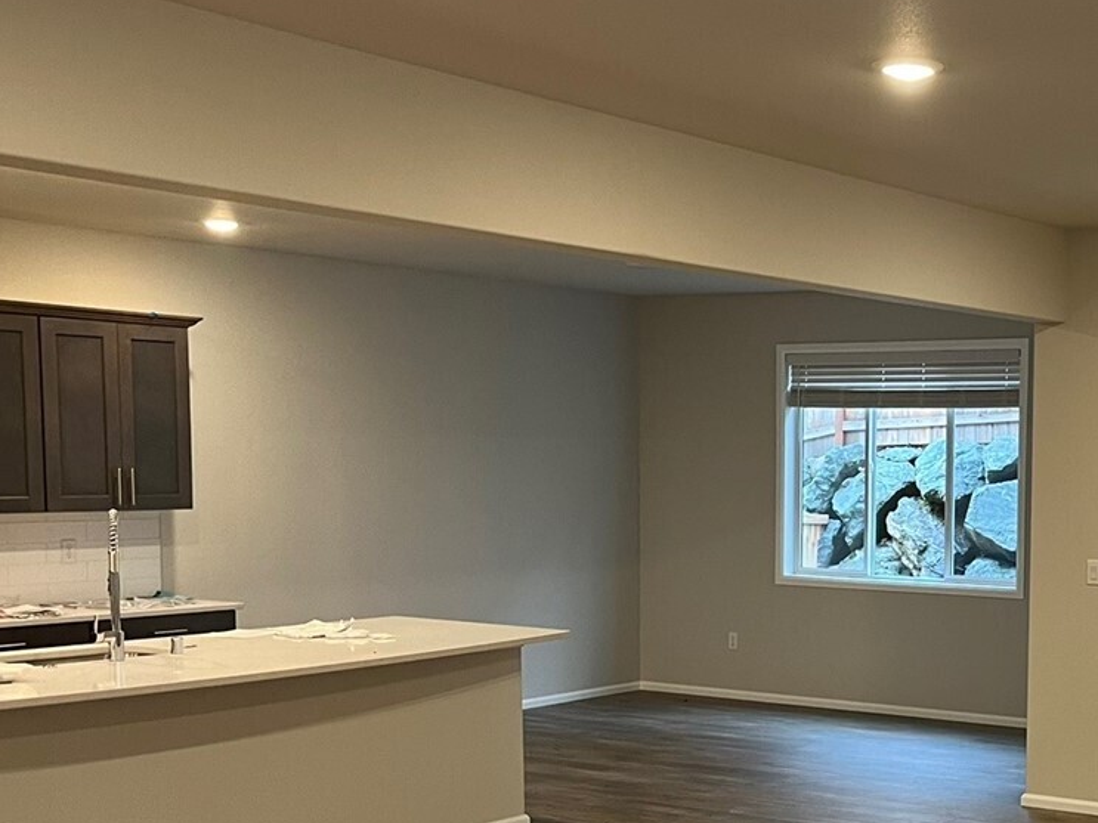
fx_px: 1776
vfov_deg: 25.7
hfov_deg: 32.8
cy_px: 631
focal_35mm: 56
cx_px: 969
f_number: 1.6
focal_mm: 5.1
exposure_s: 1/60
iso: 160
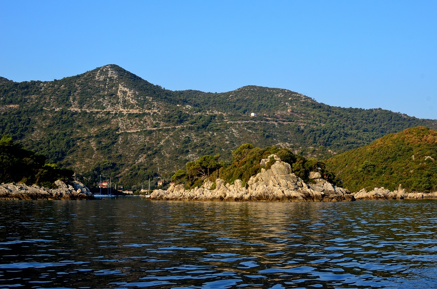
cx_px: 218
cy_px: 144
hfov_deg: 37.9
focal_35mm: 52
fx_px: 636
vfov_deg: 25.6
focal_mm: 35
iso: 640
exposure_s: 1/640
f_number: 9
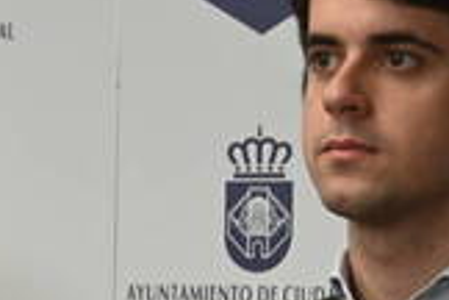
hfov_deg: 7.9
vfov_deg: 5.4
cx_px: -279
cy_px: 339
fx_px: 3168
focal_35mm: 254
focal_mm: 42
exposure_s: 1/125
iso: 500
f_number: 5.6
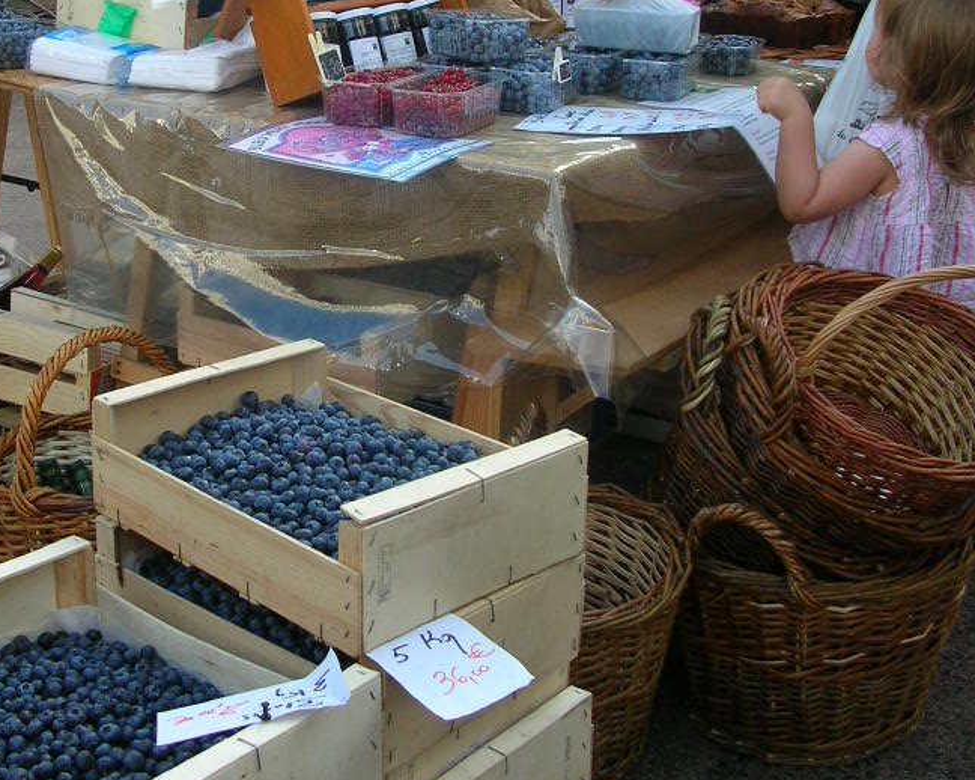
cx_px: 399
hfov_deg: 34.7
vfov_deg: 27.9
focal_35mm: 54
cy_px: 264
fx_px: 1558
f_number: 2.8
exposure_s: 1/180
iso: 50
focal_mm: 5.8
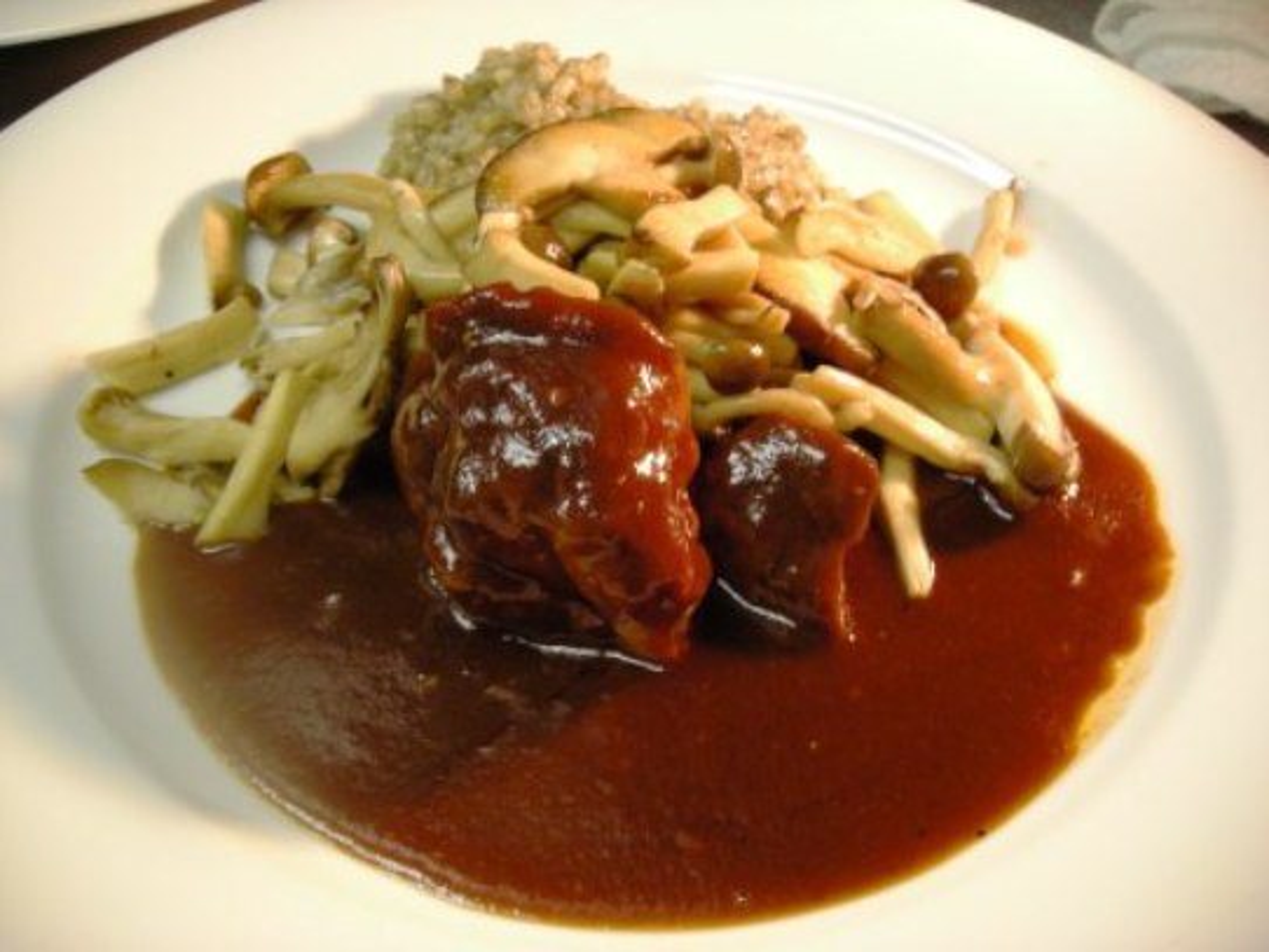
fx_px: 1394
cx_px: 634
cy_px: 476
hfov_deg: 49.0
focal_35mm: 38
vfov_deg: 37.7
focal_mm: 6.3
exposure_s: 1/23.6
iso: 200
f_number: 3.2
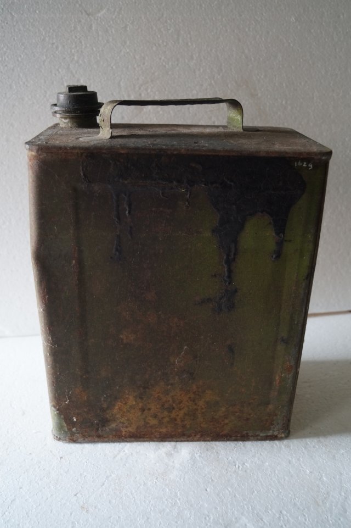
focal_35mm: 33
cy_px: 264
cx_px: 176
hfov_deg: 39.9
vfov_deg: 57.2
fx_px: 483
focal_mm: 22
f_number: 4
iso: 1600
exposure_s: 1/60
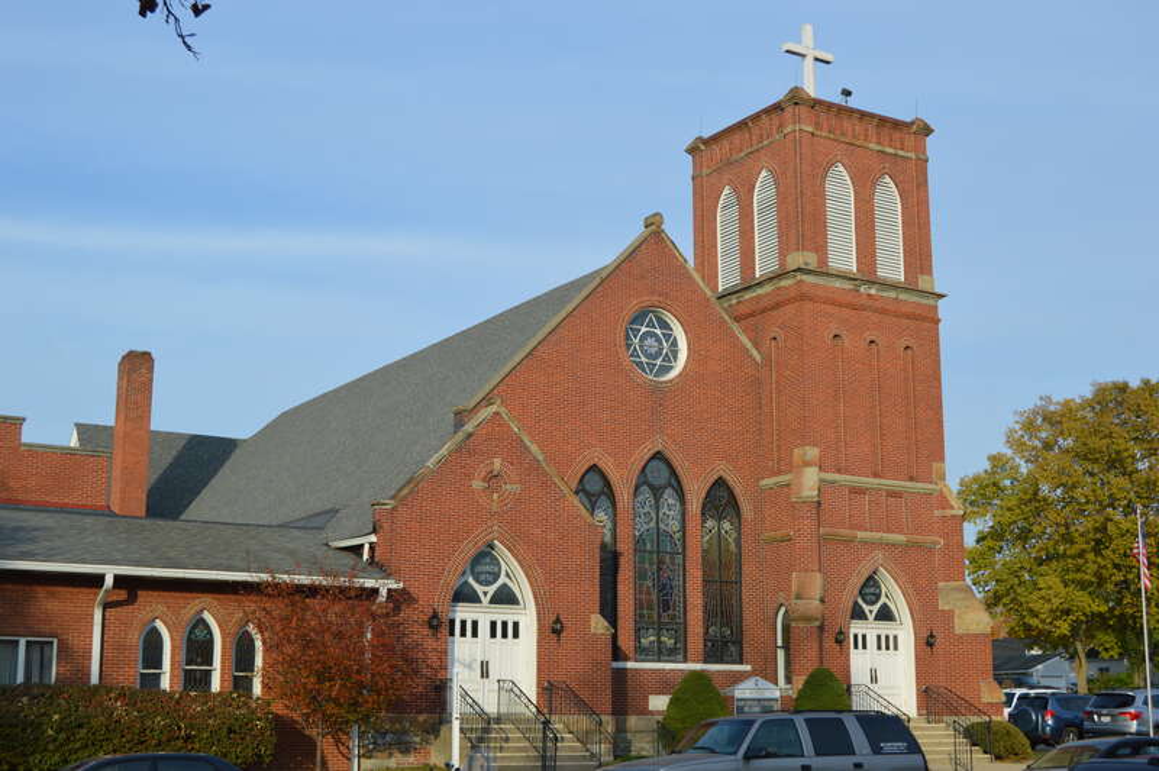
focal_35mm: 48
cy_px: 386
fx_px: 1544
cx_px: 580
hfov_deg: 41.1
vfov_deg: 28.0
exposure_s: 1/250
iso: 100
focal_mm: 32
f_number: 8
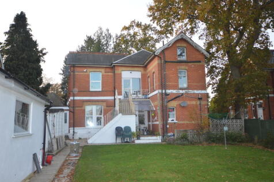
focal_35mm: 30
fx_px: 228
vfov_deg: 43.6
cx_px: 137
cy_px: 91
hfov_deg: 61.9
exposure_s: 1/125
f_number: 5.6
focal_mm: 20
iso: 400
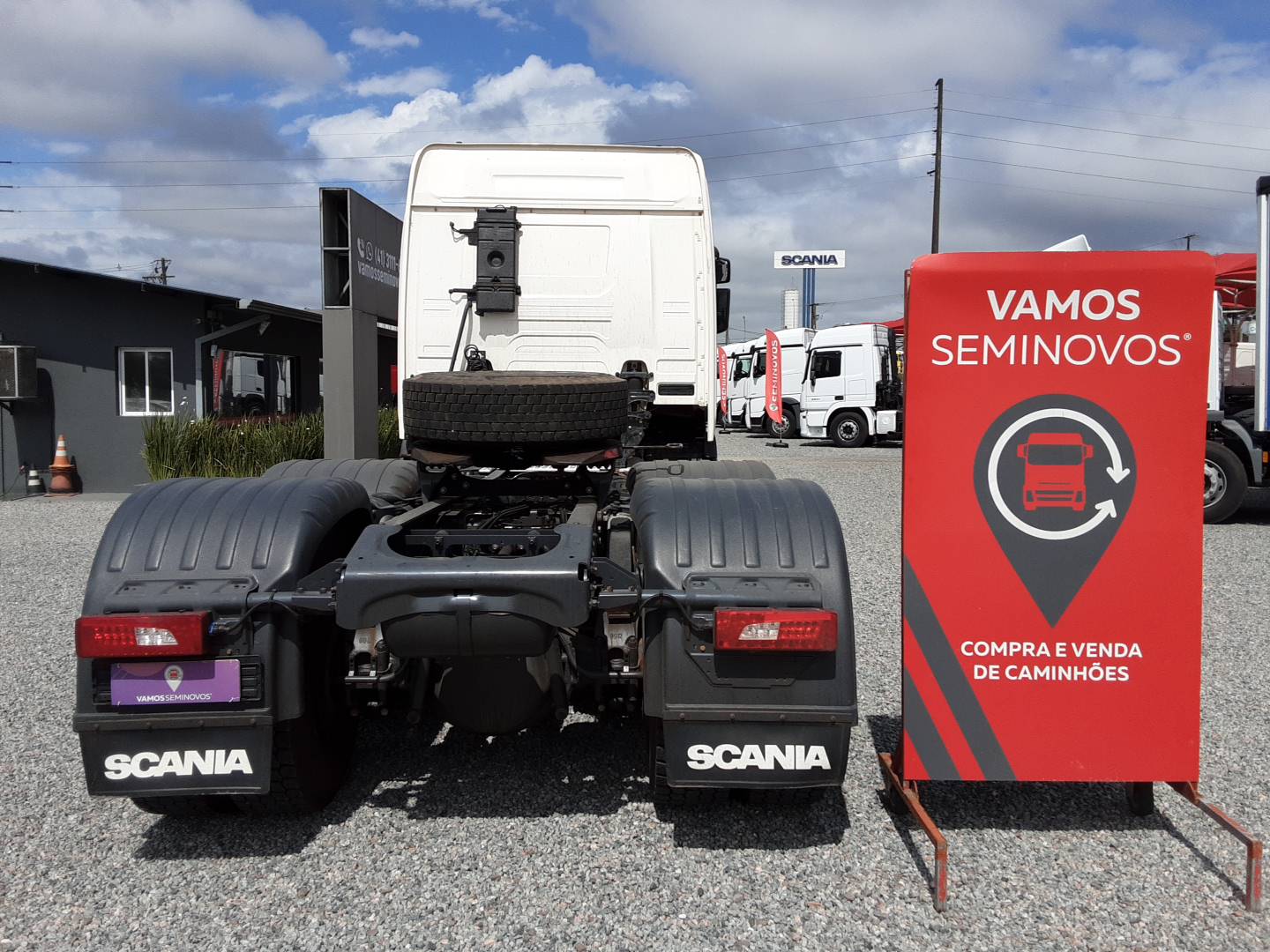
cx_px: 635
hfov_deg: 63.4
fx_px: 1027
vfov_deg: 49.7
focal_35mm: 28
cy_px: 476
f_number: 1.9
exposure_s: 1/3534
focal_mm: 2.9
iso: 40
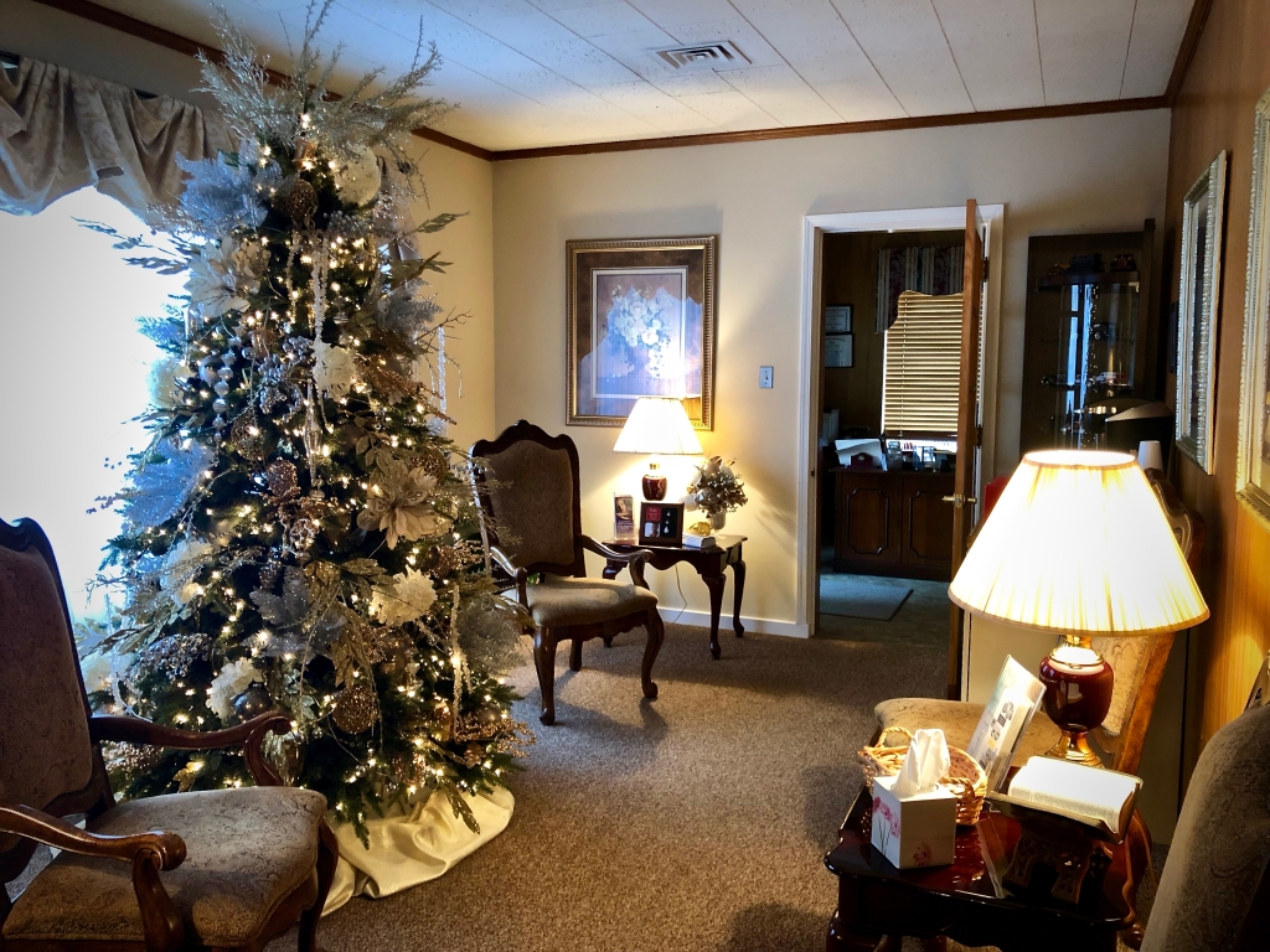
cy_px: 476
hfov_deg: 63.4
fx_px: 1027
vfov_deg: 49.7
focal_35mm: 28
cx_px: 635
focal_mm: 4
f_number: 1.8
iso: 50
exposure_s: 1/15
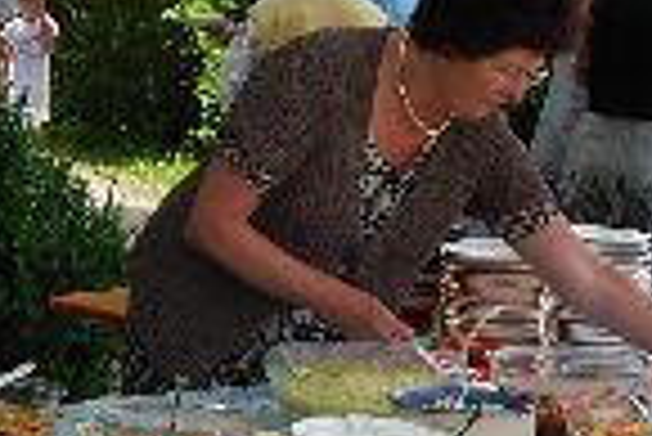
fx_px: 2248
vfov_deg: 11.1
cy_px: 319
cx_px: 72
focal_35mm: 124
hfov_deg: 16.3
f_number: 5.6
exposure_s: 1/125
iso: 180
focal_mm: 20
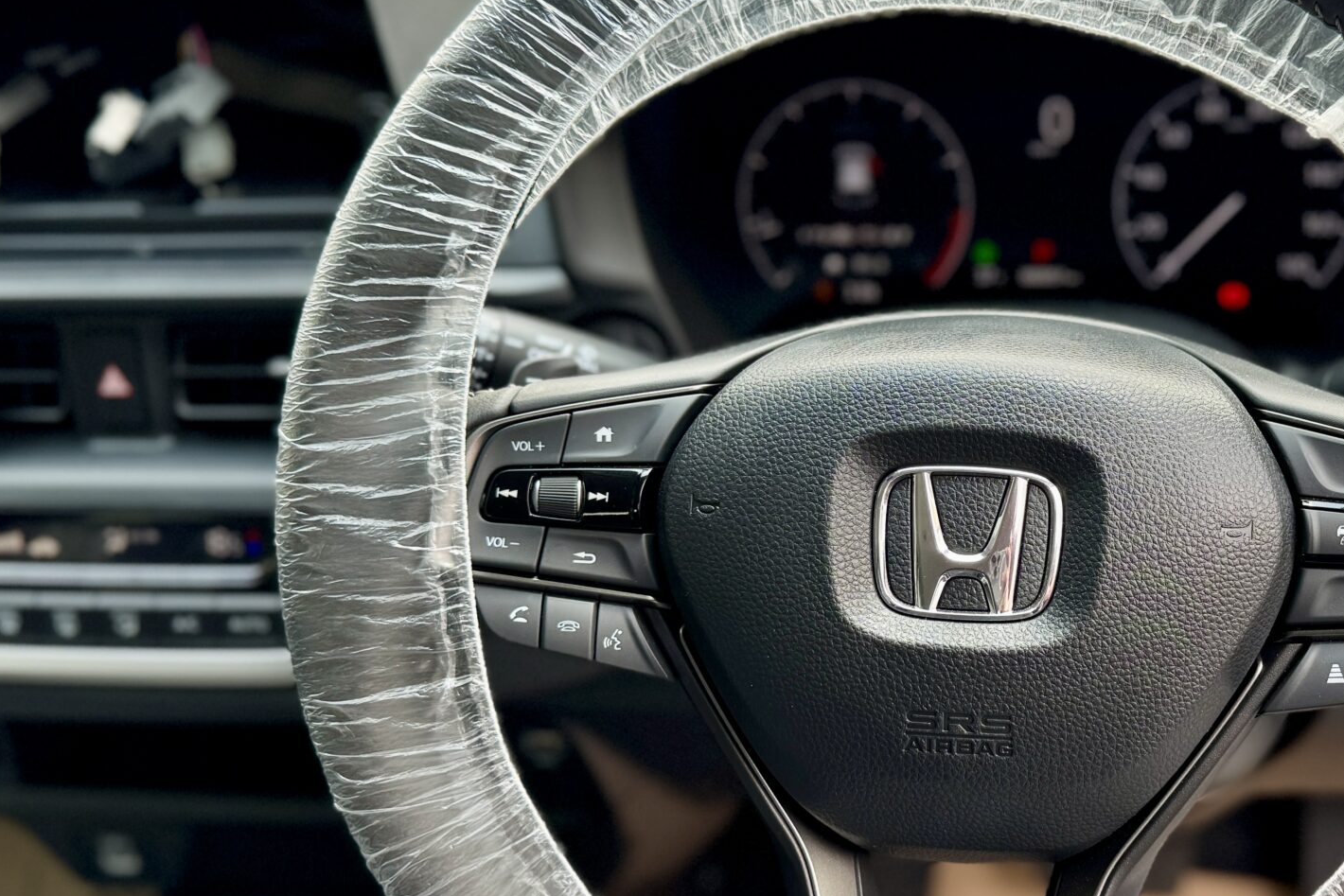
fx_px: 1680
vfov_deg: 29.9
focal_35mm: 45
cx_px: 995
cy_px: 491
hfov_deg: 42.4
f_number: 1.78
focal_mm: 6.76
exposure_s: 1/224
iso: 64
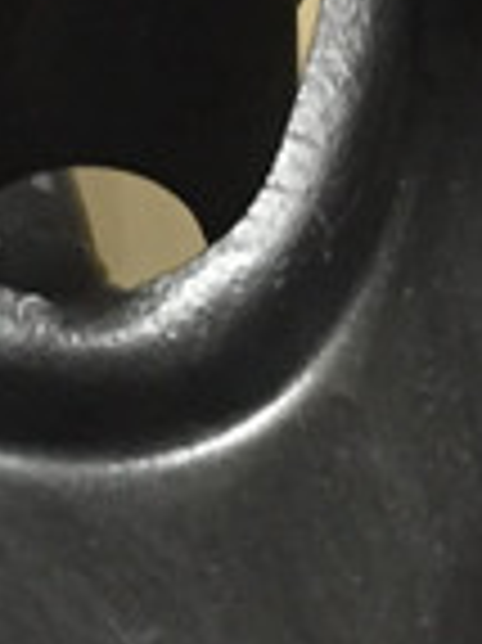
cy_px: 216
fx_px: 3012
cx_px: 86
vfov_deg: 12.2
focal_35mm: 162
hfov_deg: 9.1
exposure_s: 1/17
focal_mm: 4.15
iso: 400
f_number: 2.2
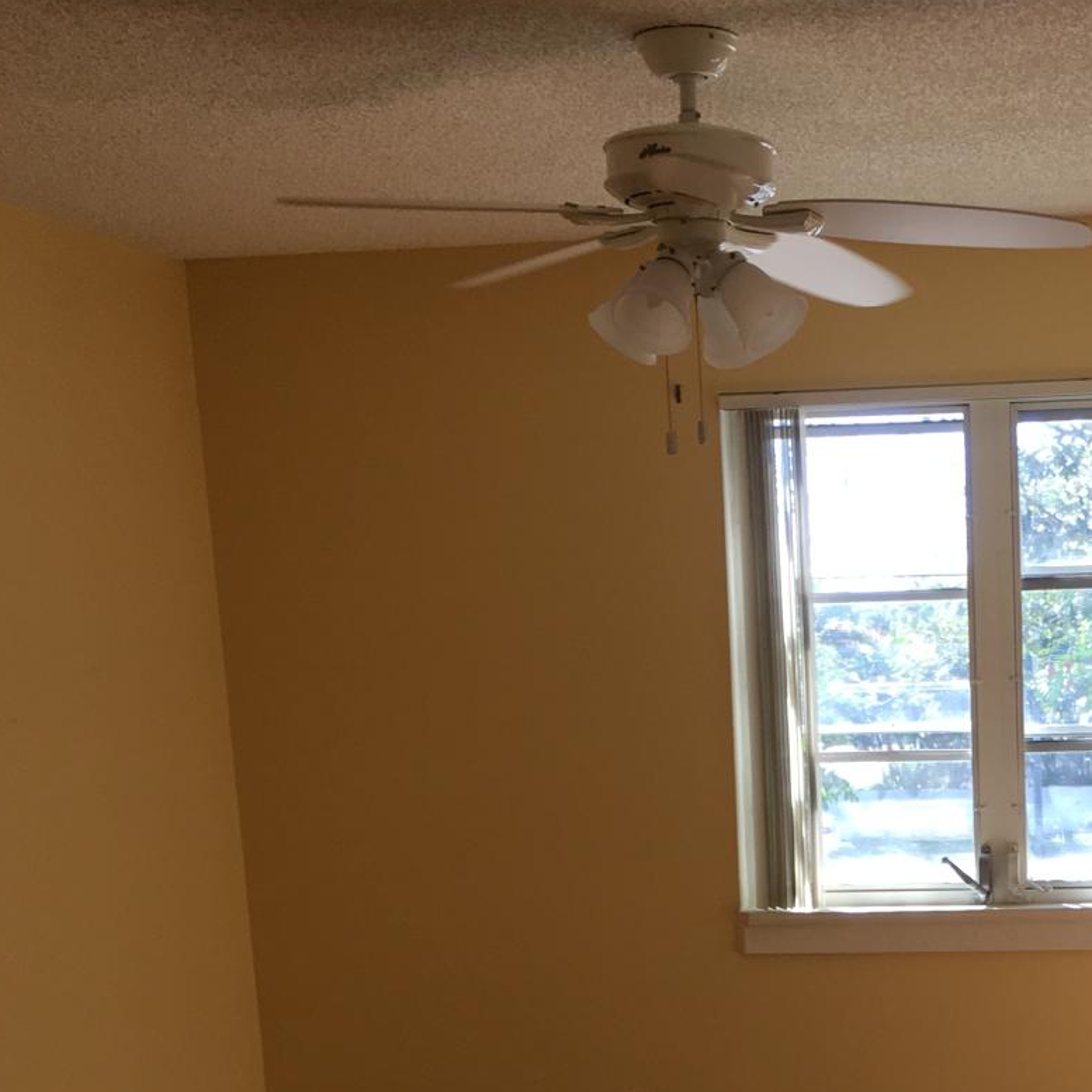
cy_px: 1188
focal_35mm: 66
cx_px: 970
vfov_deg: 24.4
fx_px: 2356
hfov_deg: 25.3
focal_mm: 4.15
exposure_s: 1/60
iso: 25
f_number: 2.2
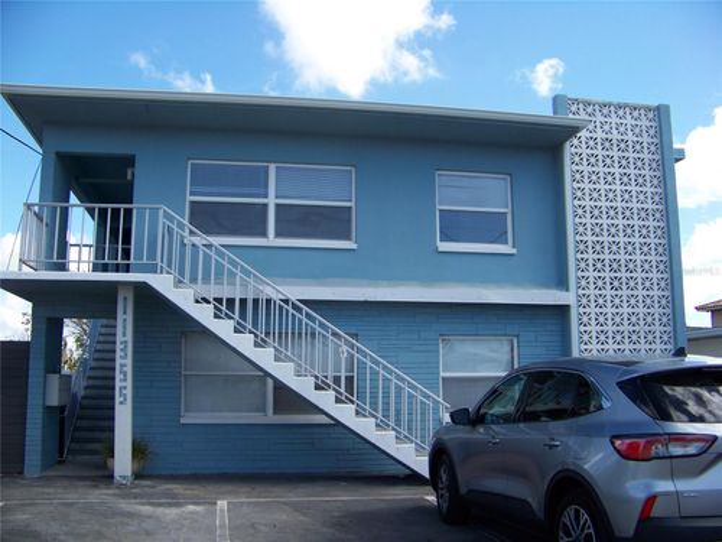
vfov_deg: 39.7
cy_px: 271
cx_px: 361
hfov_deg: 51.4
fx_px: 751
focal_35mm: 36
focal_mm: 5.85
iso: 67
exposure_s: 1/800
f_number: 2.8
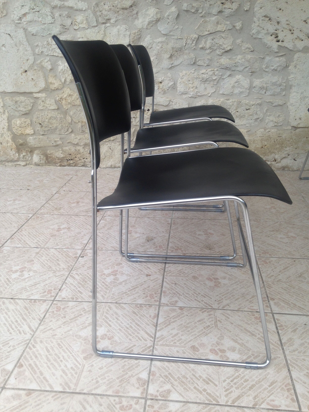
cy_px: 206
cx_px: 154
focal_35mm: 33
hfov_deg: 42.9
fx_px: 393
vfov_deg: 55.4
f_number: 2.4
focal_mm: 4.12
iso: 50
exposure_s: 1/210
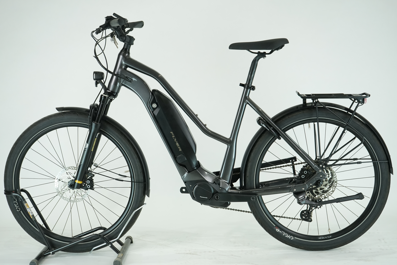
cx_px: 198
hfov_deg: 34.5
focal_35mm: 58
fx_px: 640
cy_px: 132
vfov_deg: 23.4
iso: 1600
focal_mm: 58
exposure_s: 1/200
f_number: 6.3
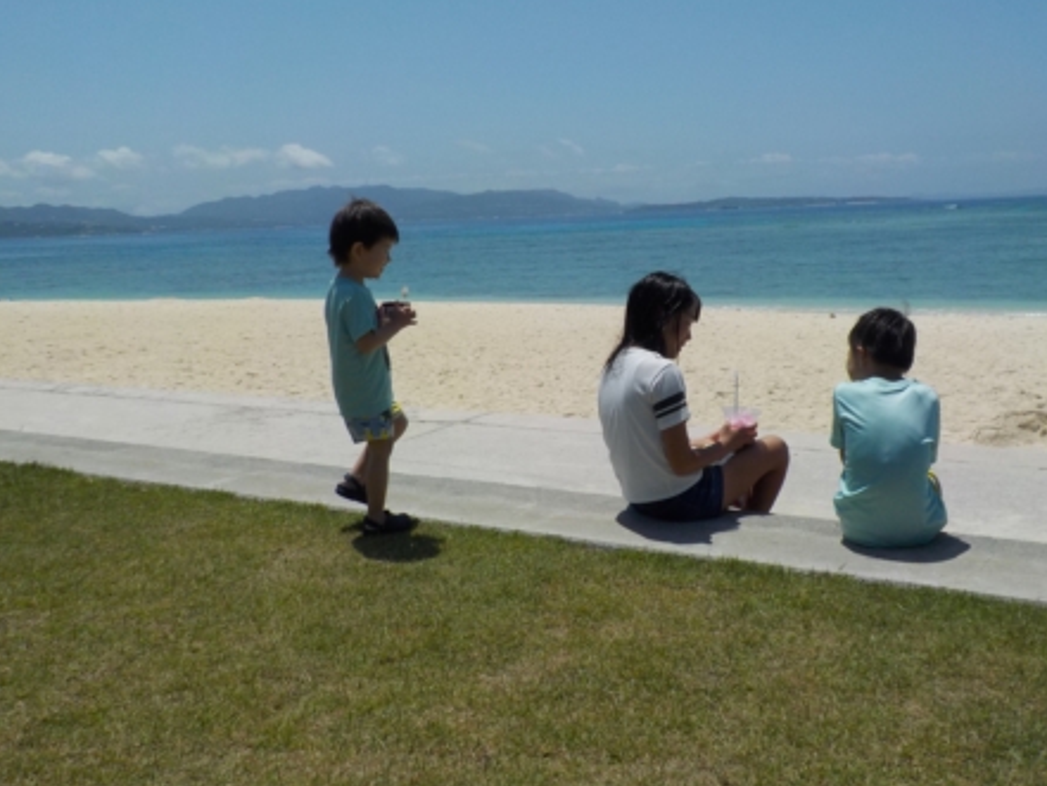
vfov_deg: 41.8
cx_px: 572
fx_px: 1029
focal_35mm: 34
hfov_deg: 53.9
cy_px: 353
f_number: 6.6
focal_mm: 4.1
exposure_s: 1/1000
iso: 125
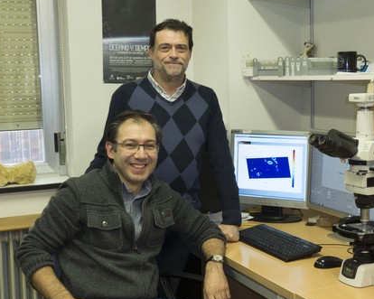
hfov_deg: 31.9
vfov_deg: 25.8
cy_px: 155
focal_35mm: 59
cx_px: 219
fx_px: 653
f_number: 3.3
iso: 200
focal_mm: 10.7
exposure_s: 1/25
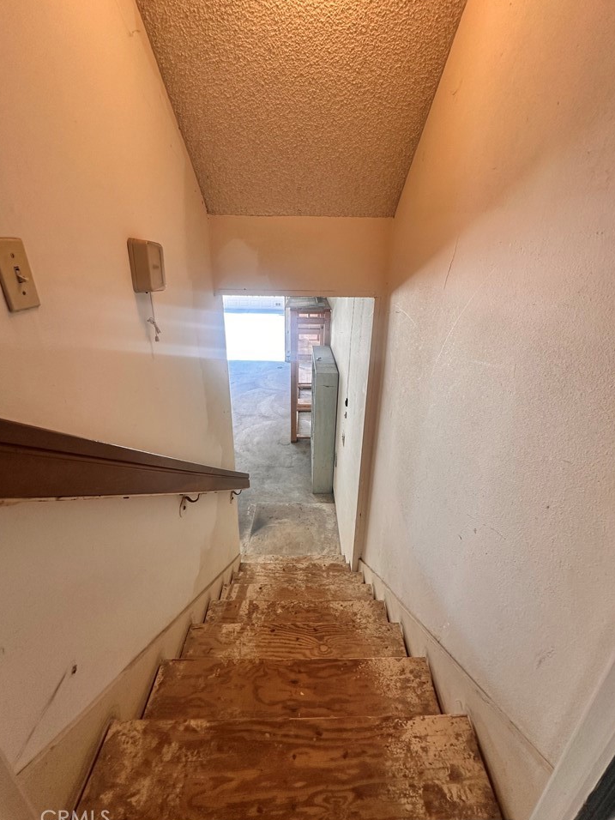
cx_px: 310
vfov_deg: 98.1
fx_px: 355
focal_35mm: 15
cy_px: 391
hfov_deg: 81.7
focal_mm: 2.22
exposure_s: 1/120
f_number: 2.2
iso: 160
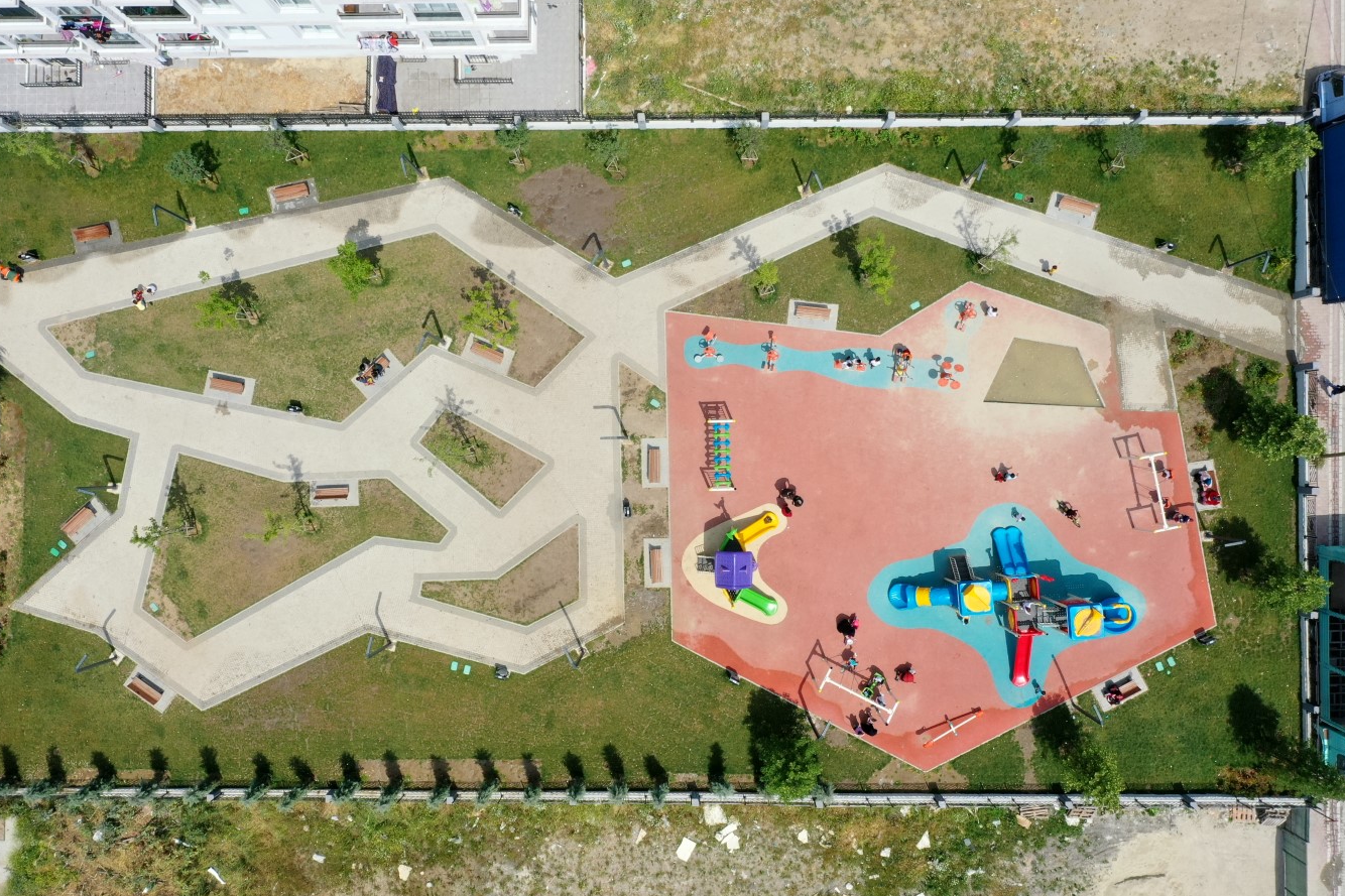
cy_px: 447
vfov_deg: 38.9
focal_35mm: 34
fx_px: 1270
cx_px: 642
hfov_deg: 55.8
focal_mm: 10.26
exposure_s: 1/500
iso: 100
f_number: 6.3
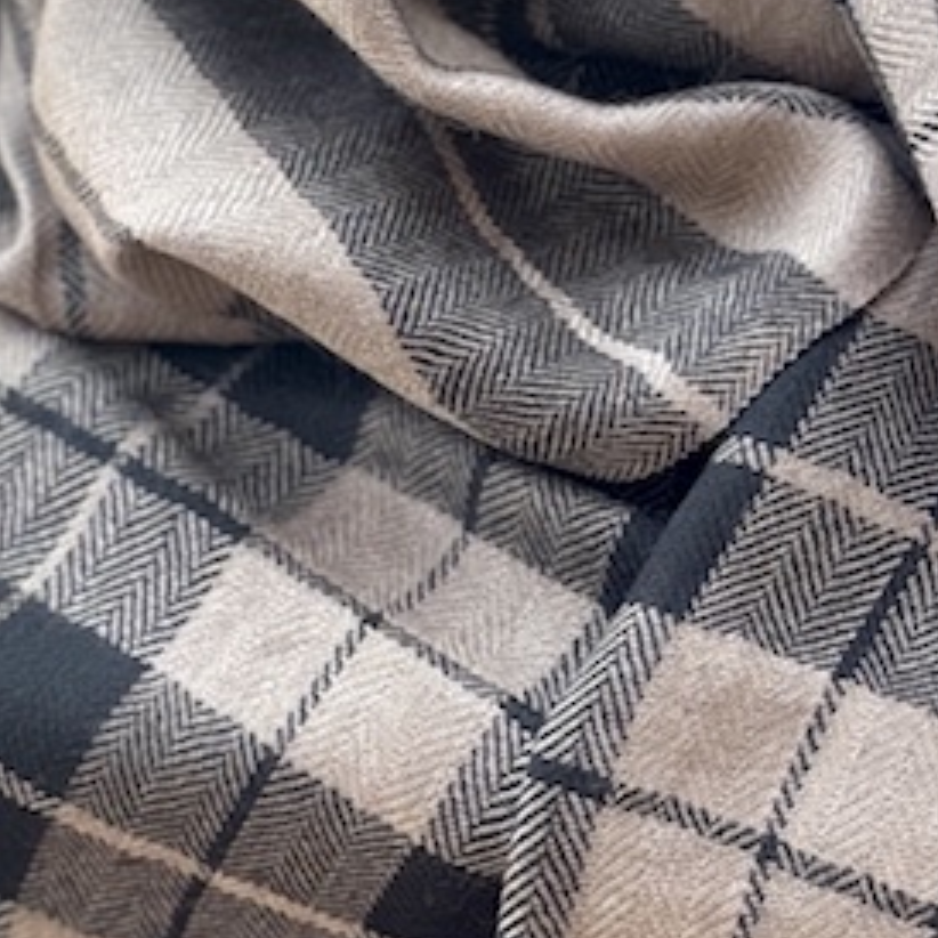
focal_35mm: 154
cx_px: 344
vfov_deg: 11.3
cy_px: 308
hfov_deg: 11.3
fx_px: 4721
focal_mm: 6.76
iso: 64
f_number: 1.78
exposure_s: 1/439
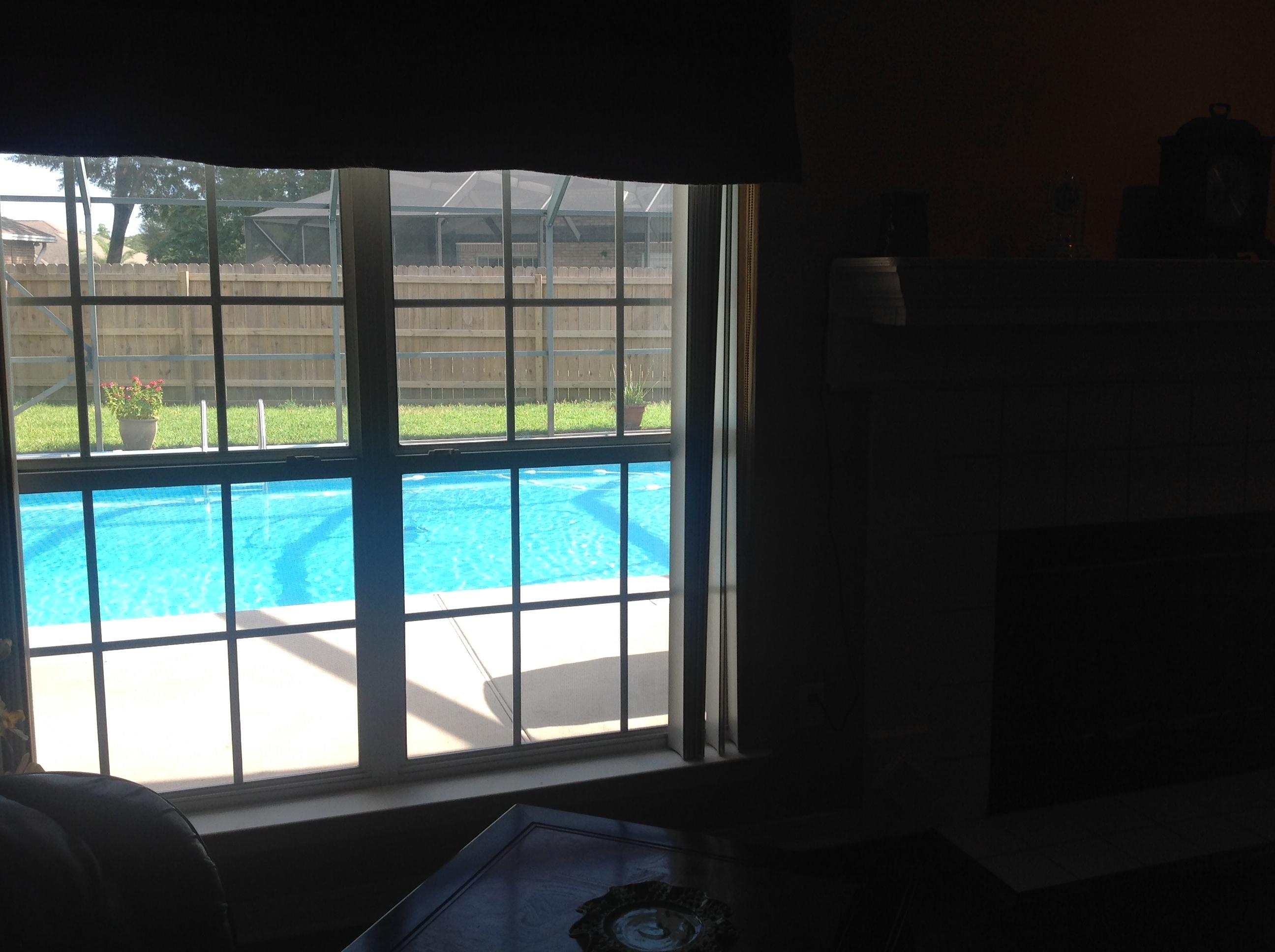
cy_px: 476
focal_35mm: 35
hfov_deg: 52.7
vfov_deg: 40.6
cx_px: 638
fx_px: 1287
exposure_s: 1/275
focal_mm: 4.28
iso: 50
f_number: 2.4
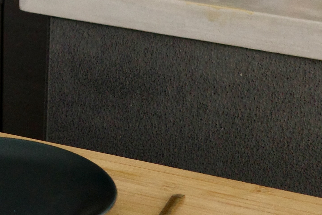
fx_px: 1422
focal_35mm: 159
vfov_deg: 8.3
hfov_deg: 11.7
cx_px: -303
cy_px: -173
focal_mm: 26
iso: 800
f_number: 3.5
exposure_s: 1/160
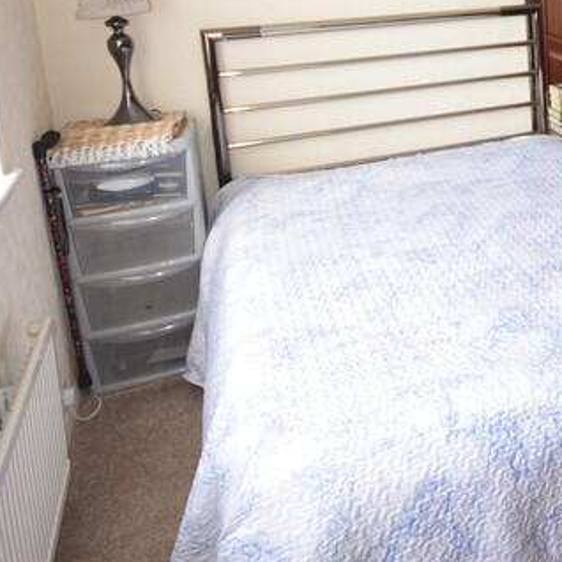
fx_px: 753
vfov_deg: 38.1
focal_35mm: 41
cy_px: 54
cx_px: 670
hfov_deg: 33.5
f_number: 5.6
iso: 800
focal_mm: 10
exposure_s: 1/125
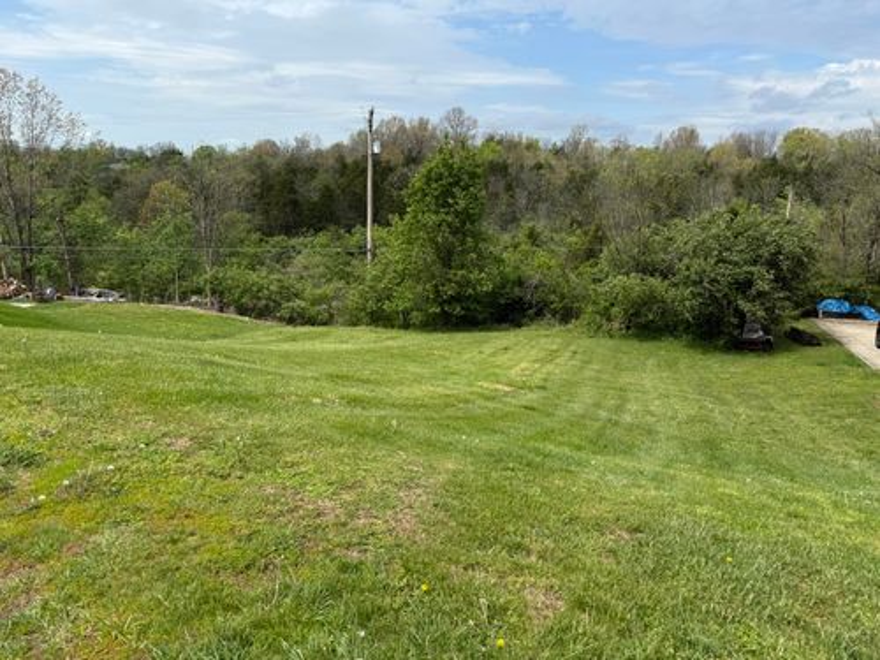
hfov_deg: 71.6
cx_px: 440
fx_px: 610
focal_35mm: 24
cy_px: 330
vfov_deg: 56.8
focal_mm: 6.76
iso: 80
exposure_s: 1/4673
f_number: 1.78
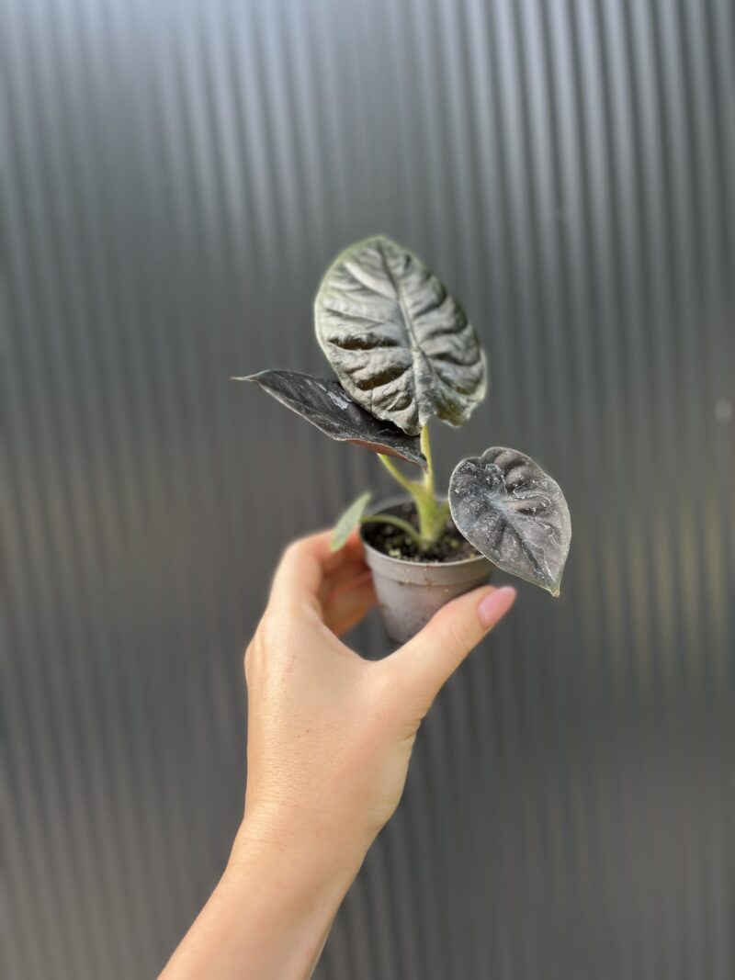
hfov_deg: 53.1
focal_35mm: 26
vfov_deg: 67.3
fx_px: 736
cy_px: 490
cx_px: 368
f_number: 1.6
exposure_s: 1/225
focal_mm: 5.1
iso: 40
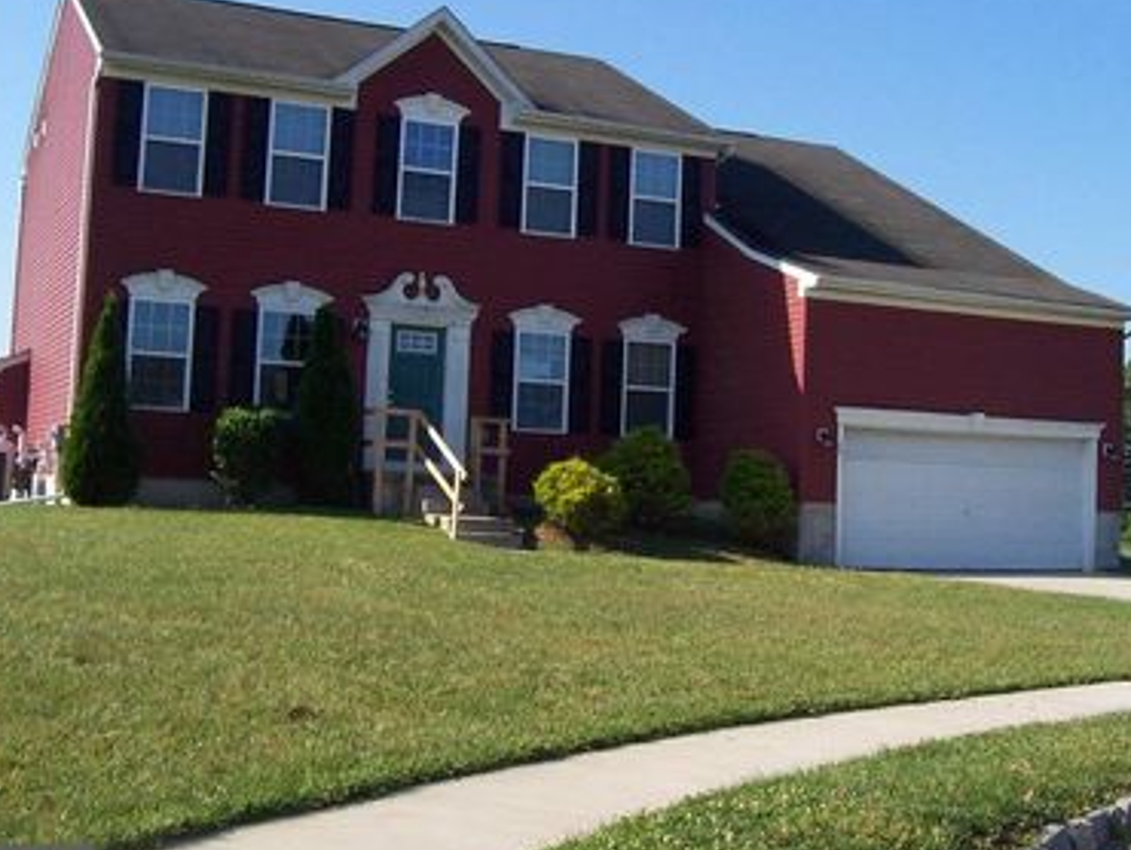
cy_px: 332
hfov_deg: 38.0
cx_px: 672
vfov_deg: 29.1
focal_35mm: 50
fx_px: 1635
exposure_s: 1/350
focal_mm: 5.6
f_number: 5.6
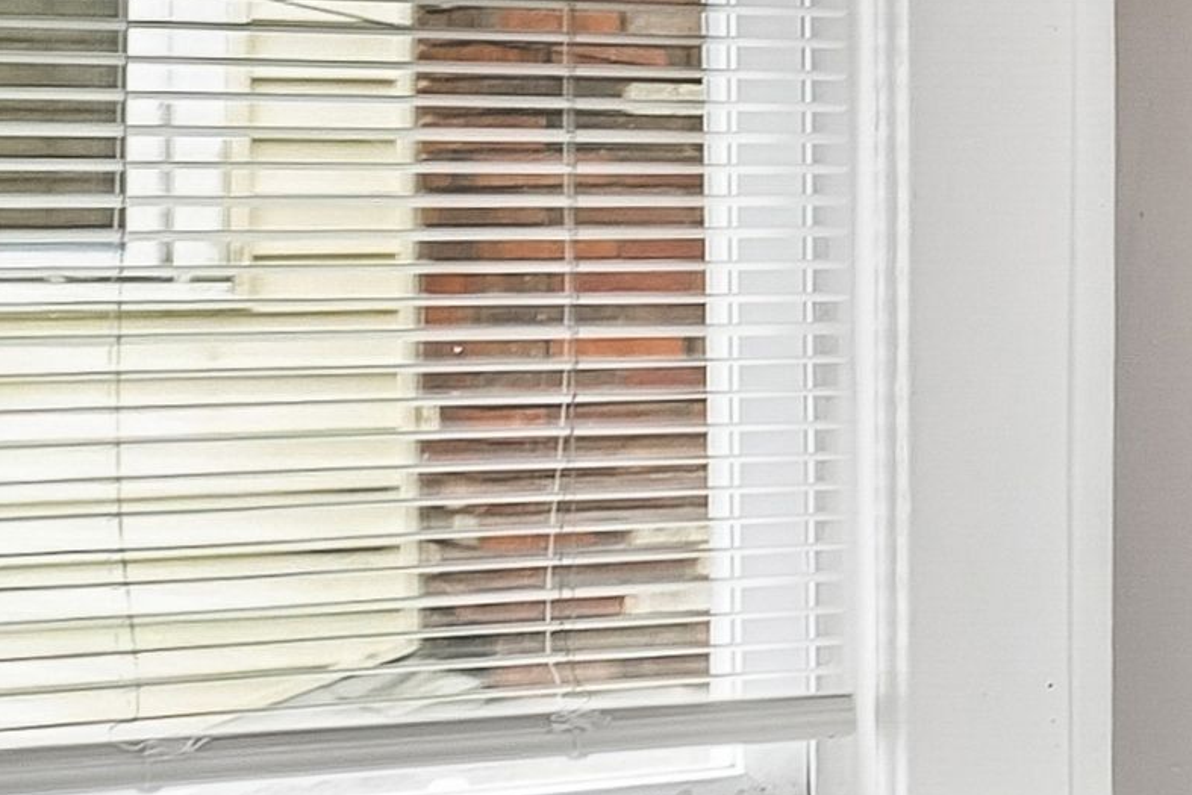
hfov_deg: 9.0
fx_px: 6060
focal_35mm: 183
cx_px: 3594
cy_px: 209
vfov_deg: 7.5
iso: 800
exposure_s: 1/25
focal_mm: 24
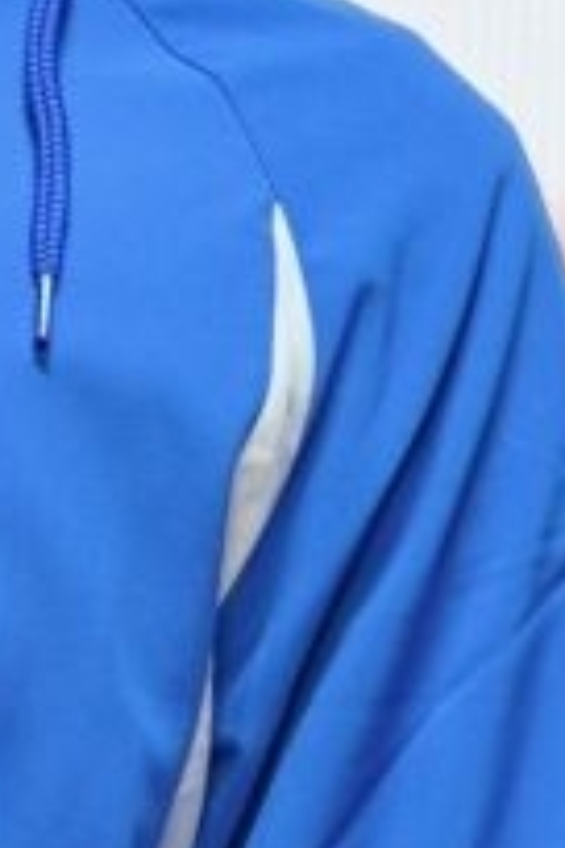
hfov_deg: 0.8
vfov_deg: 1.2
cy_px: 540
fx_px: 41618
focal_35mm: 1768
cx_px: -320
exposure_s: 1/250
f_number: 2.8
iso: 320
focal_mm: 200
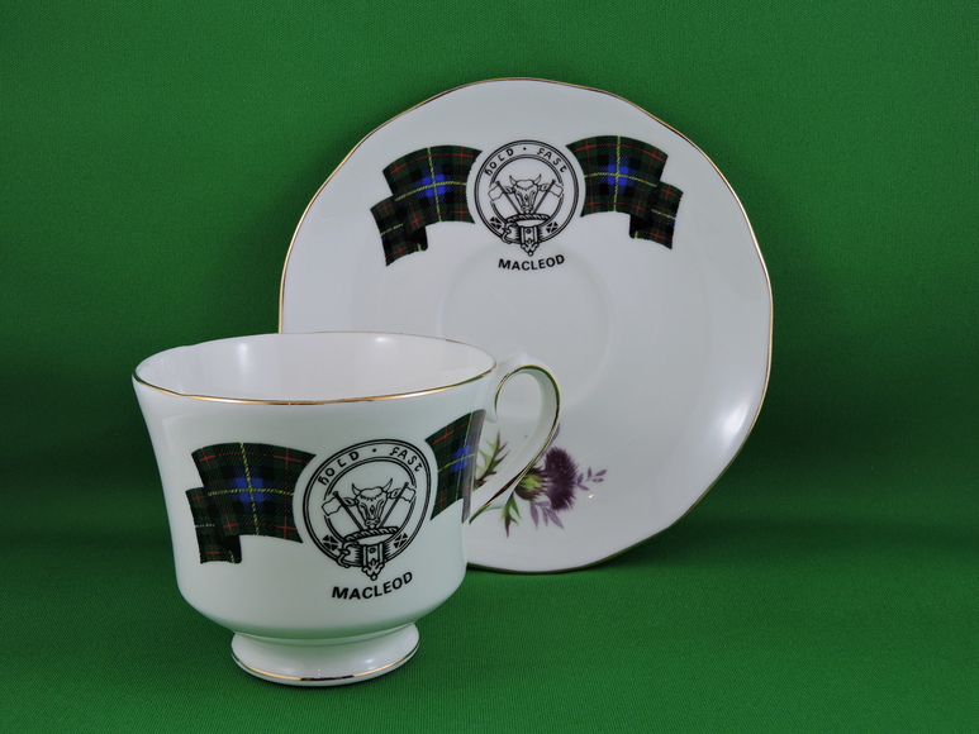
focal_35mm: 45
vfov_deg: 32.2
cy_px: 367
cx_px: 490
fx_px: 1273
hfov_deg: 42.1
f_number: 4
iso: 100
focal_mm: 8.1
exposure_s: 1/80
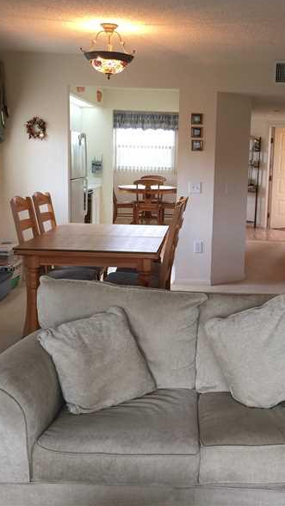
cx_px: 186
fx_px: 577
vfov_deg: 47.3
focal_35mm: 43
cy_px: 249
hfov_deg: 27.6
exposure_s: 1/30
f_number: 2.2
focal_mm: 4.15
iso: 32
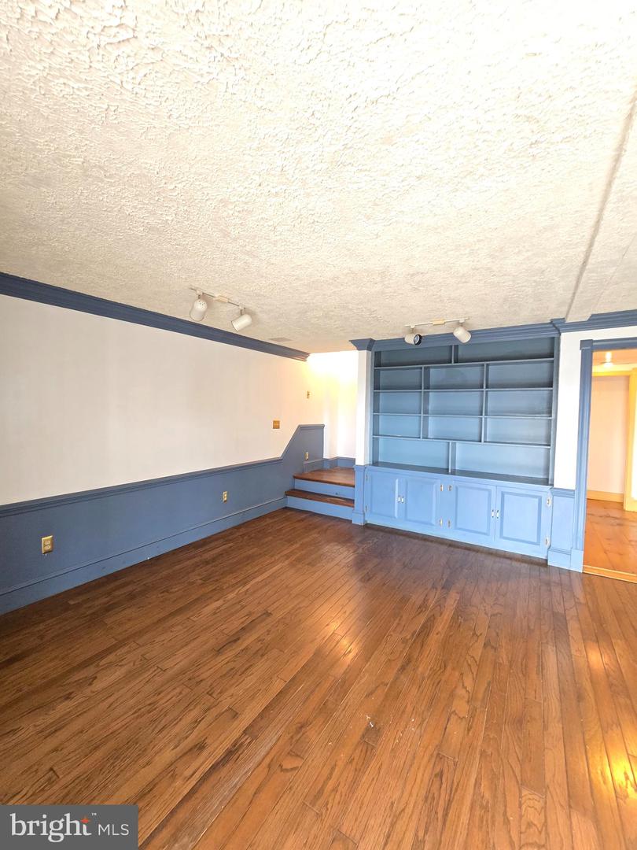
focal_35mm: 13
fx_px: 319
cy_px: 425
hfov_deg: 89.9
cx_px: 318
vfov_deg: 106.2
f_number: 2.2
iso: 500
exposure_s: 1/60
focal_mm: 2.2
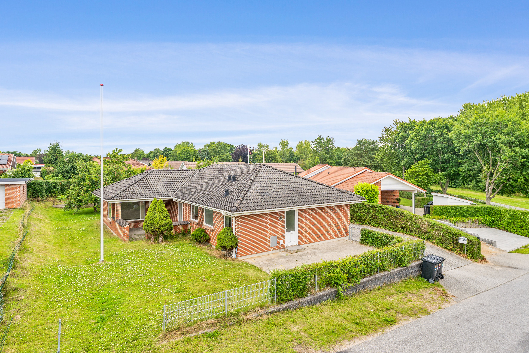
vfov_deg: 60.7
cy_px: 176
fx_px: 301
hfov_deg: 82.6
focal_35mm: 20
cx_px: 264
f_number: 7.1
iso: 800
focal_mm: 20.5
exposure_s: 1/400
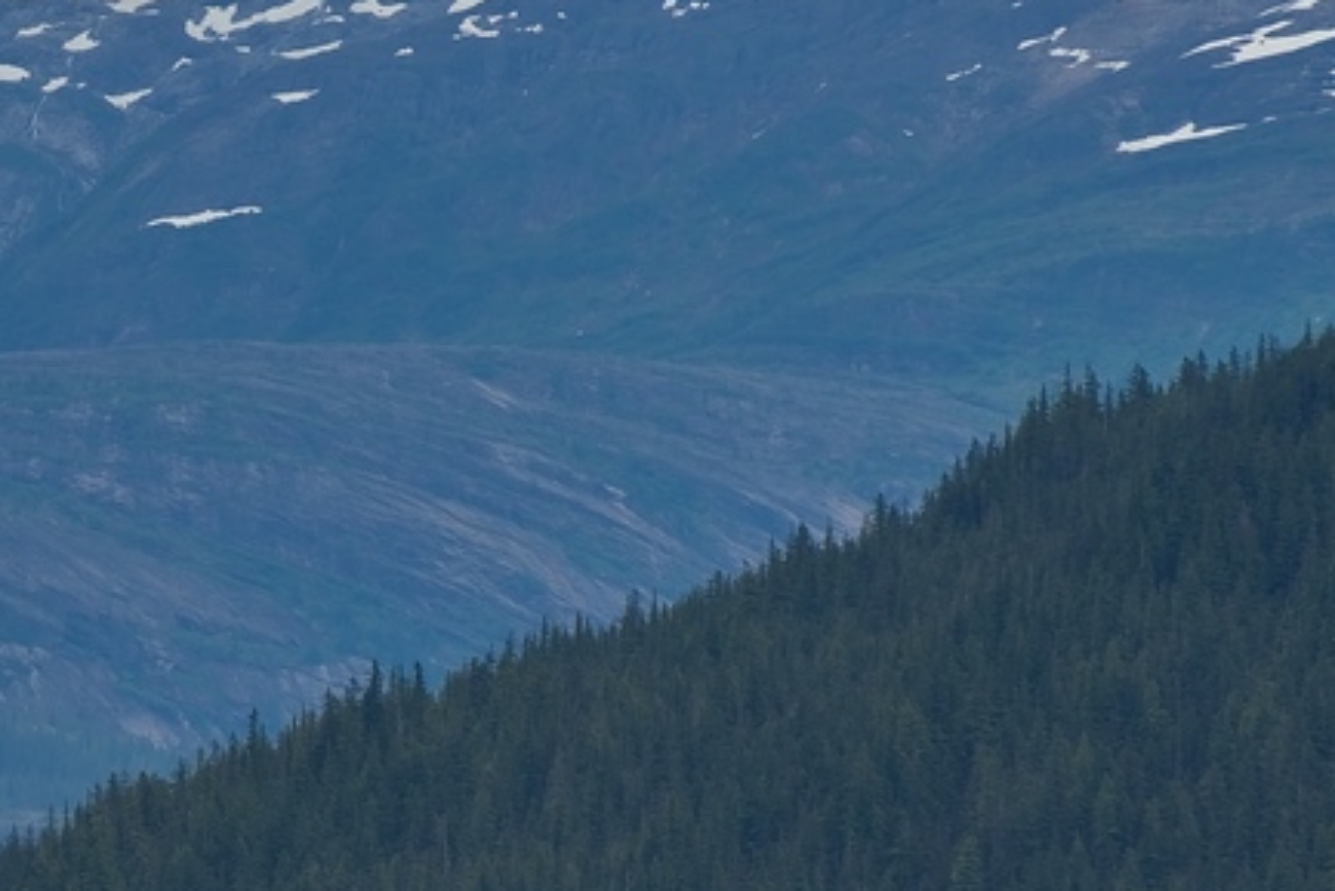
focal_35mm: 621
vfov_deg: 2.2
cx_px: 179
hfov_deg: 3.3
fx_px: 23035
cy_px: 324
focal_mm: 210
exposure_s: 1/500
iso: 100
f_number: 6.3
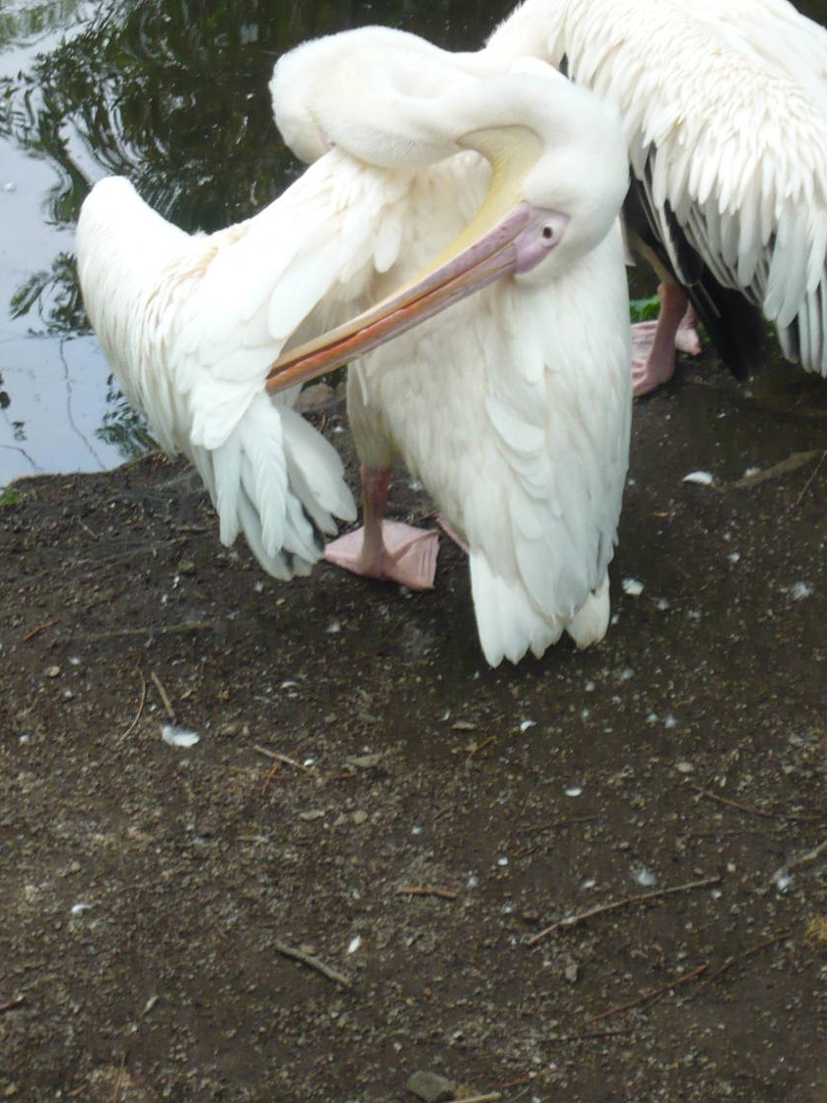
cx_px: 551
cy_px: 321
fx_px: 4524
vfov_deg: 13.9
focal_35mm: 142
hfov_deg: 10.4
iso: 200
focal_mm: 16.5
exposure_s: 1/125
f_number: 5.1
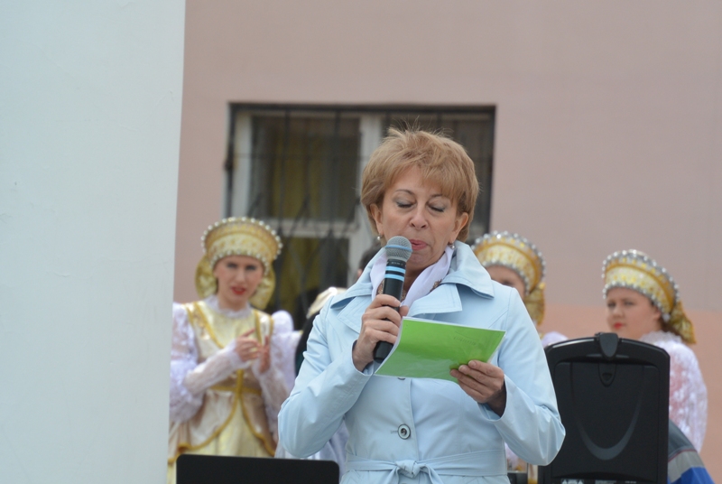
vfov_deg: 4.6
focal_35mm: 297
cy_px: 242
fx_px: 5965
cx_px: 361
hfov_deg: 6.9
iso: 160
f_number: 5.6
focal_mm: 110
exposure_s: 1/500
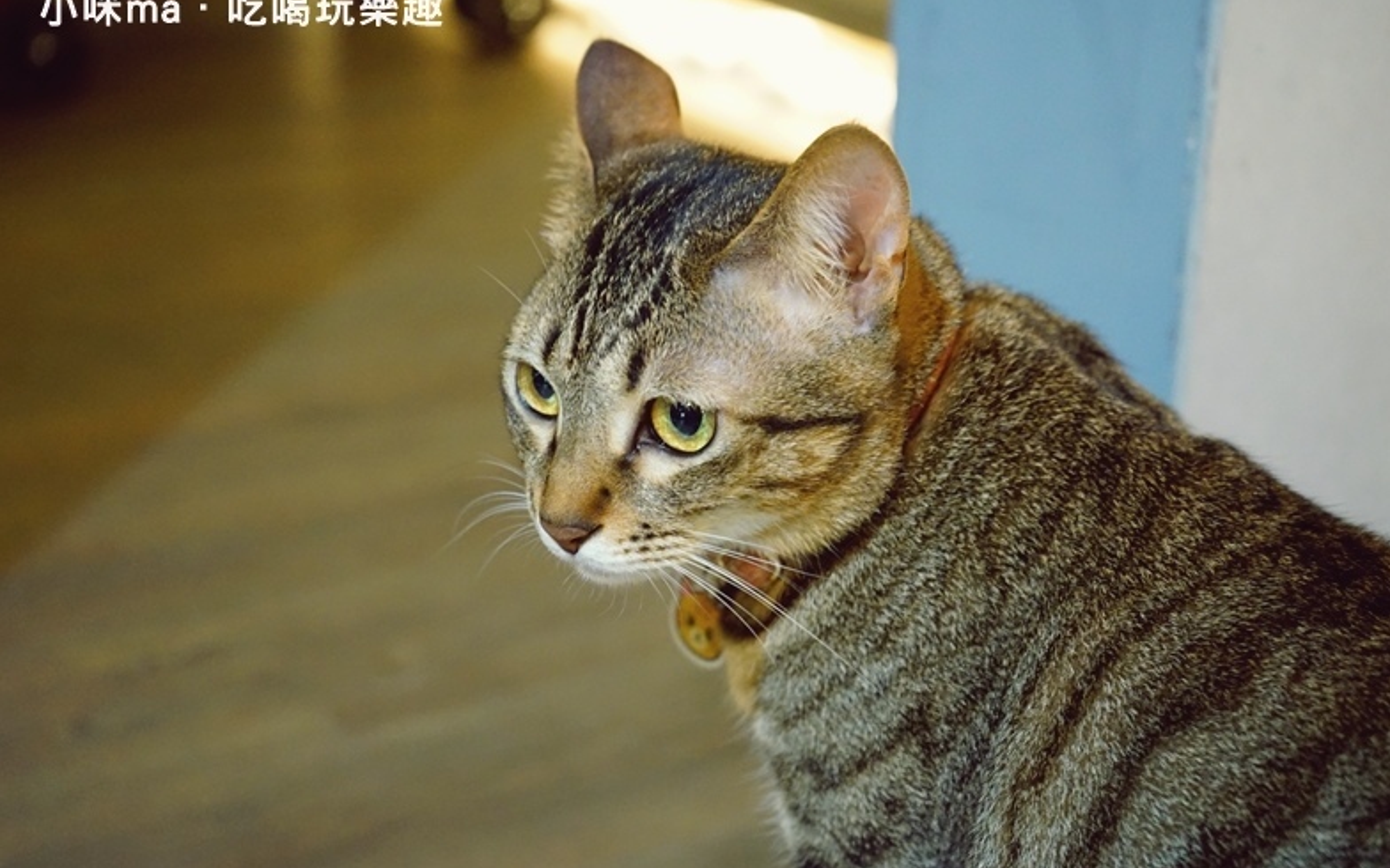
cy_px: 412
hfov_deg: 38.2
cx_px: 695
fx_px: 2008
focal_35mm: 53
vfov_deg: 24.4
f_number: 4.5
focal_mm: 51
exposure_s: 1/60
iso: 5000
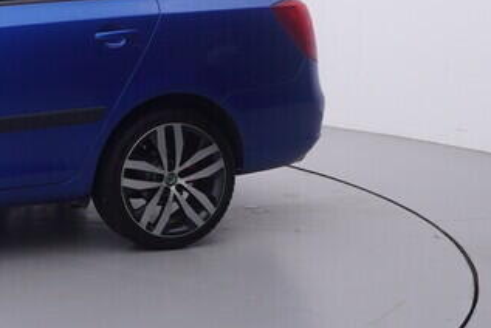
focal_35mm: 73
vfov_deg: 18.7
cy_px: 80
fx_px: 991
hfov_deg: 24.6
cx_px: -127
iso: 200
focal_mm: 15
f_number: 5
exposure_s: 1/80
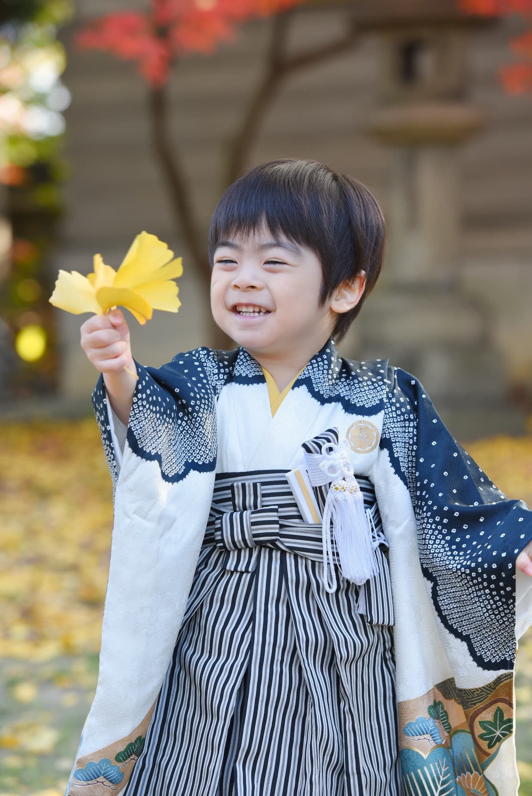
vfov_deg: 15.2
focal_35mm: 135
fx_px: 2988
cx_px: 266
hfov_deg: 10.2
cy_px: 398
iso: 800
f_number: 5.6
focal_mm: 135
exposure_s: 1/400
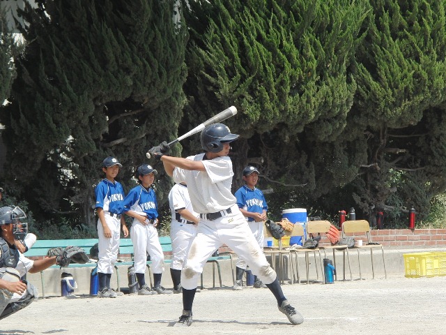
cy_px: 168
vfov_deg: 8.9
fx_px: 2152
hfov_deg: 11.8
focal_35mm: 167
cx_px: 223
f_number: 4.3
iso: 100
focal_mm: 29.6
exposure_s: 1/640
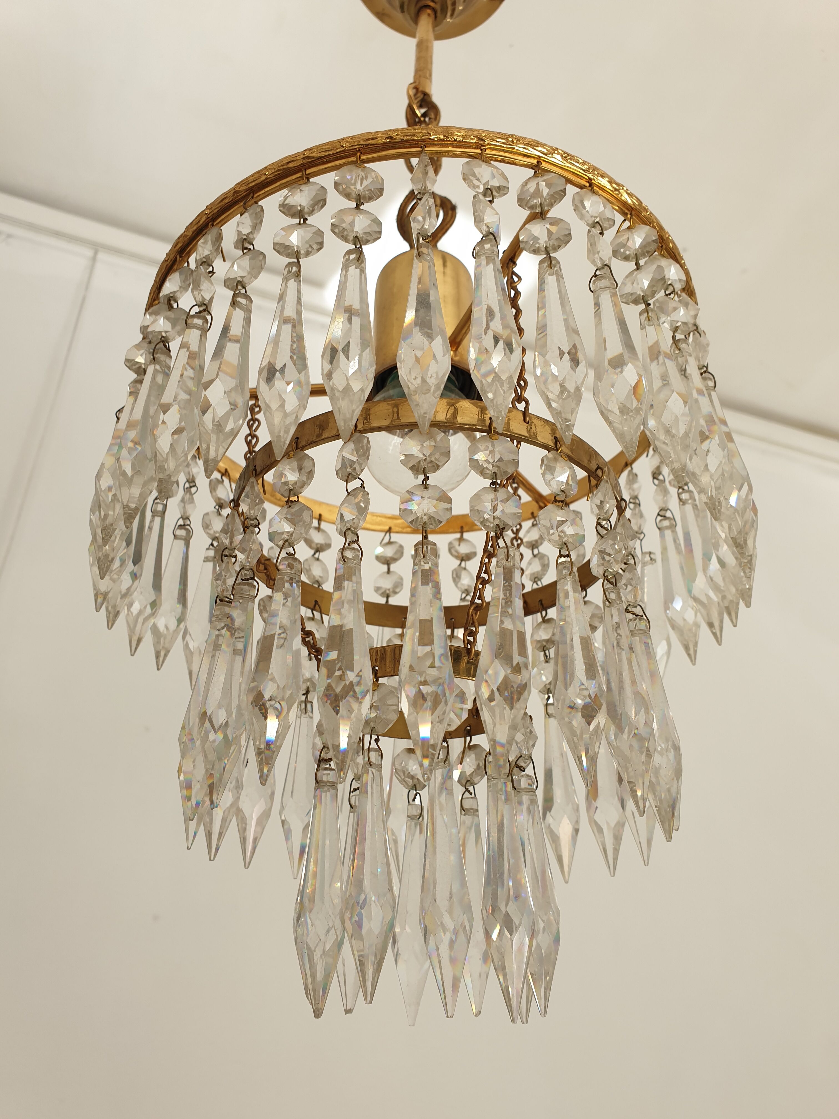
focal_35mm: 26
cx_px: 420
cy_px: 560
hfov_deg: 53.1
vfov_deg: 67.3
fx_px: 840
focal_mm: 4.3
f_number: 2.4
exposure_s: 1/125
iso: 50
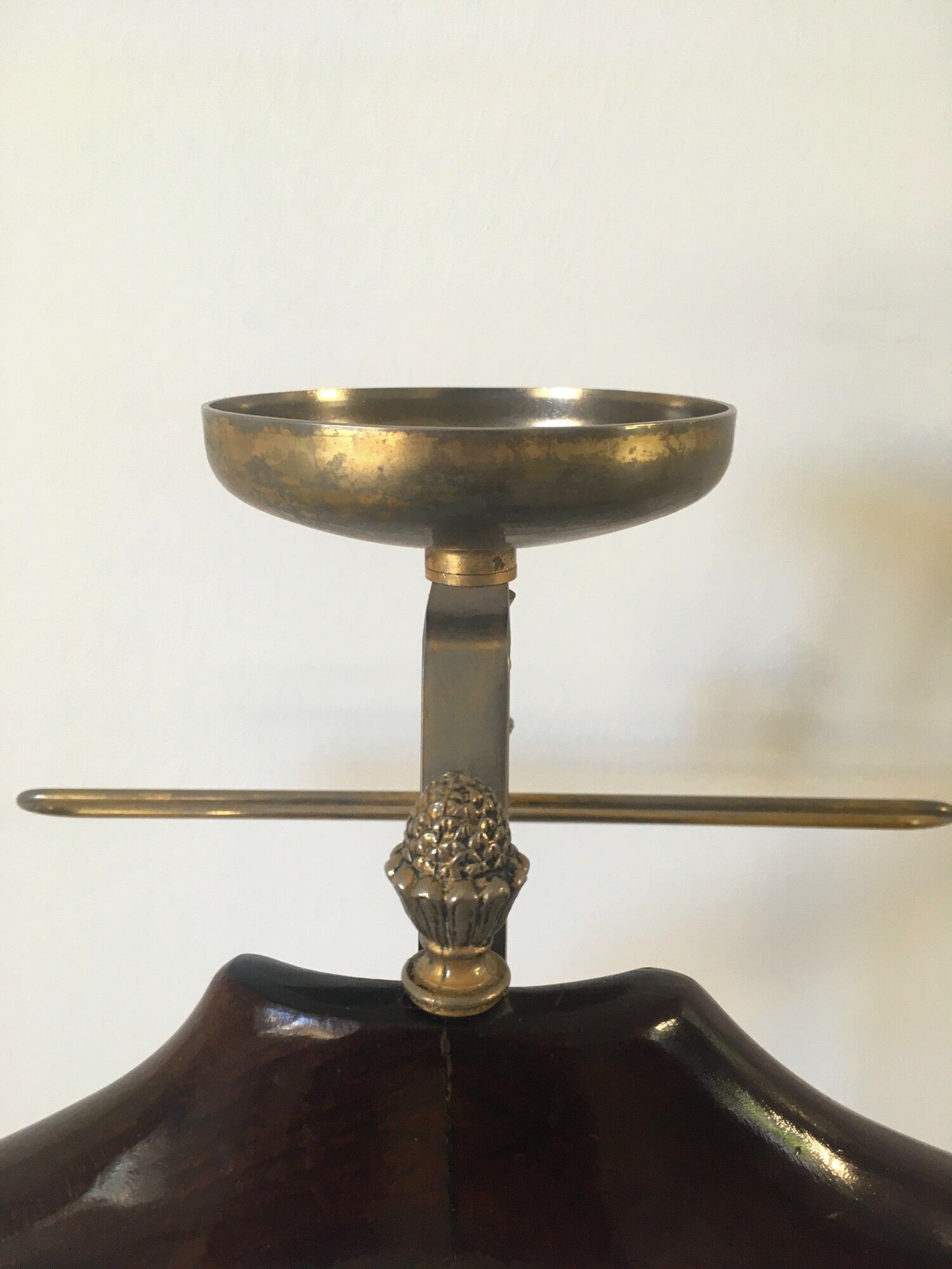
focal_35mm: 29
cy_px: 634
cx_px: 476
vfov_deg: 61.7
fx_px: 1063
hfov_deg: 48.2
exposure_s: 1/33
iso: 80
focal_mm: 4.15
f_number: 2.2
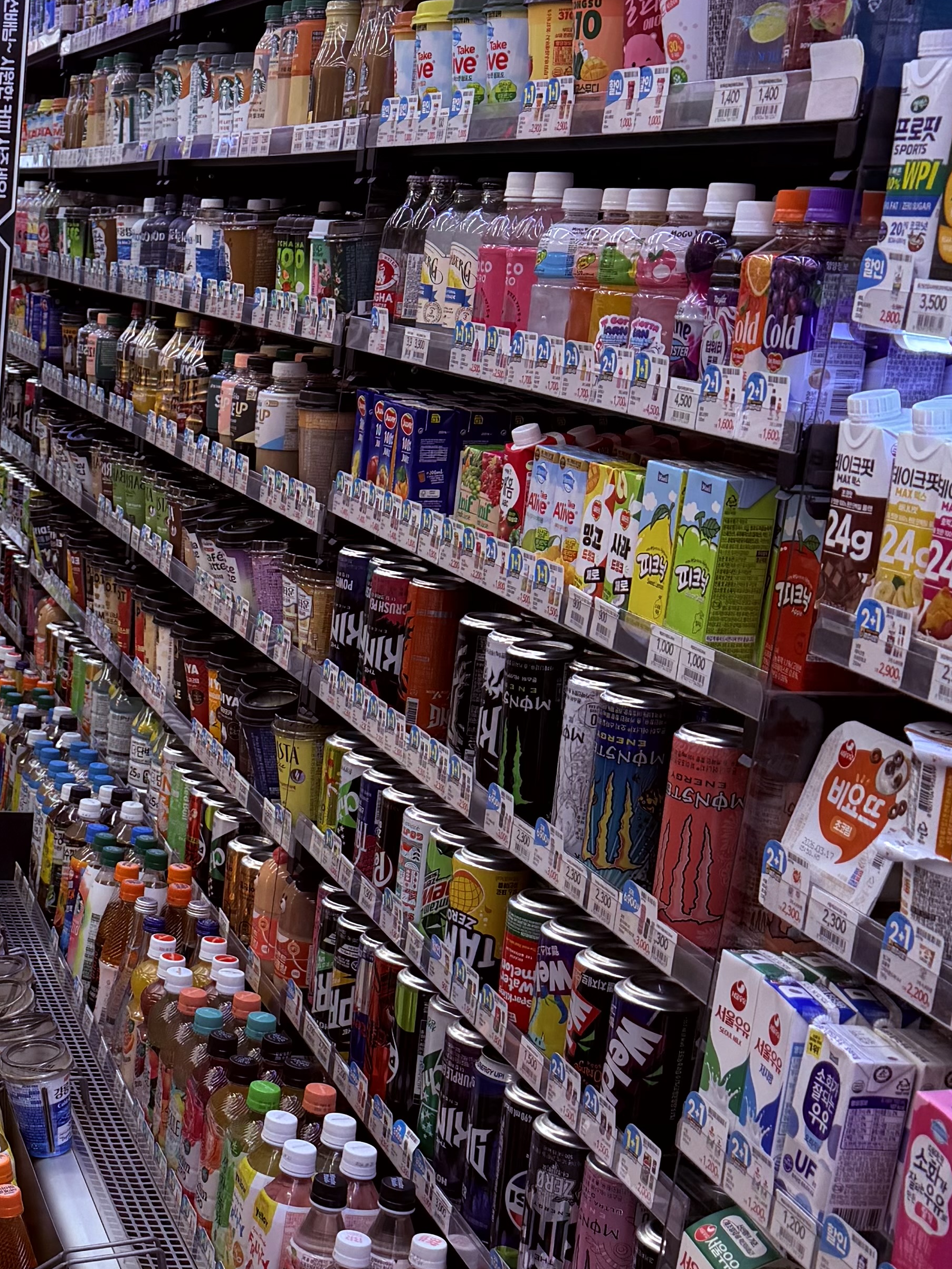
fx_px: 2090
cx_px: -162
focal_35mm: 57
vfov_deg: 33.7
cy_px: 740
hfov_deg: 23.6
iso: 100
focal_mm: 6.76
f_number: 1.78
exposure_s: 1/120
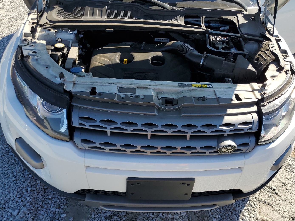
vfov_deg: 46.8
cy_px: 116
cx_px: 163
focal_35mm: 30
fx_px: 256
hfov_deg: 59.8
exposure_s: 1/2000
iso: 50
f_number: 1.5
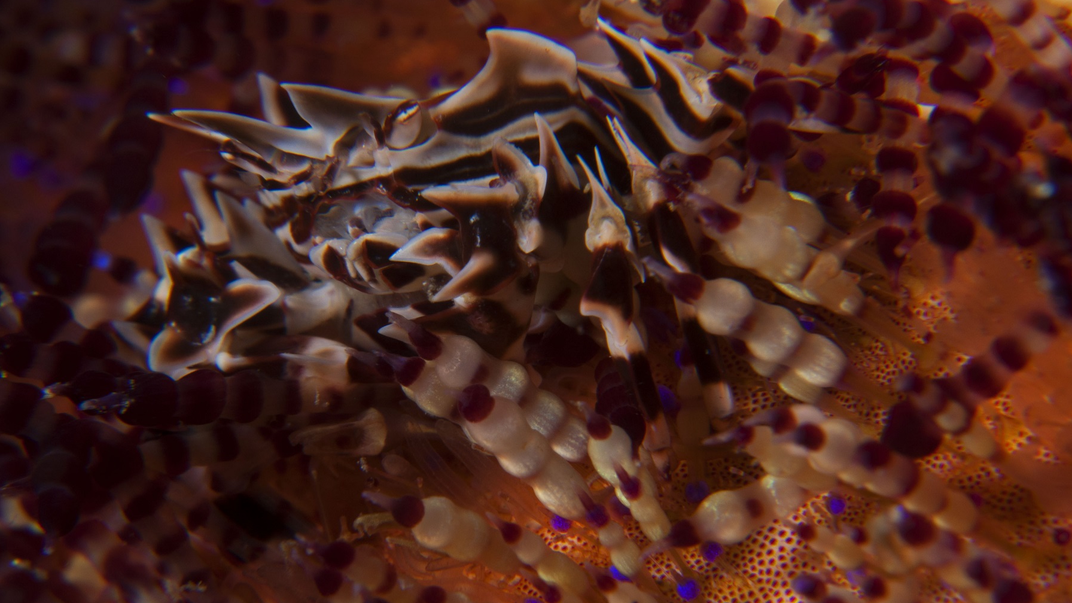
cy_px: 312
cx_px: 538
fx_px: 4705
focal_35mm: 166
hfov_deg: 13.0
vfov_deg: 7.3
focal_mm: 105
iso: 200
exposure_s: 1/200
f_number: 25
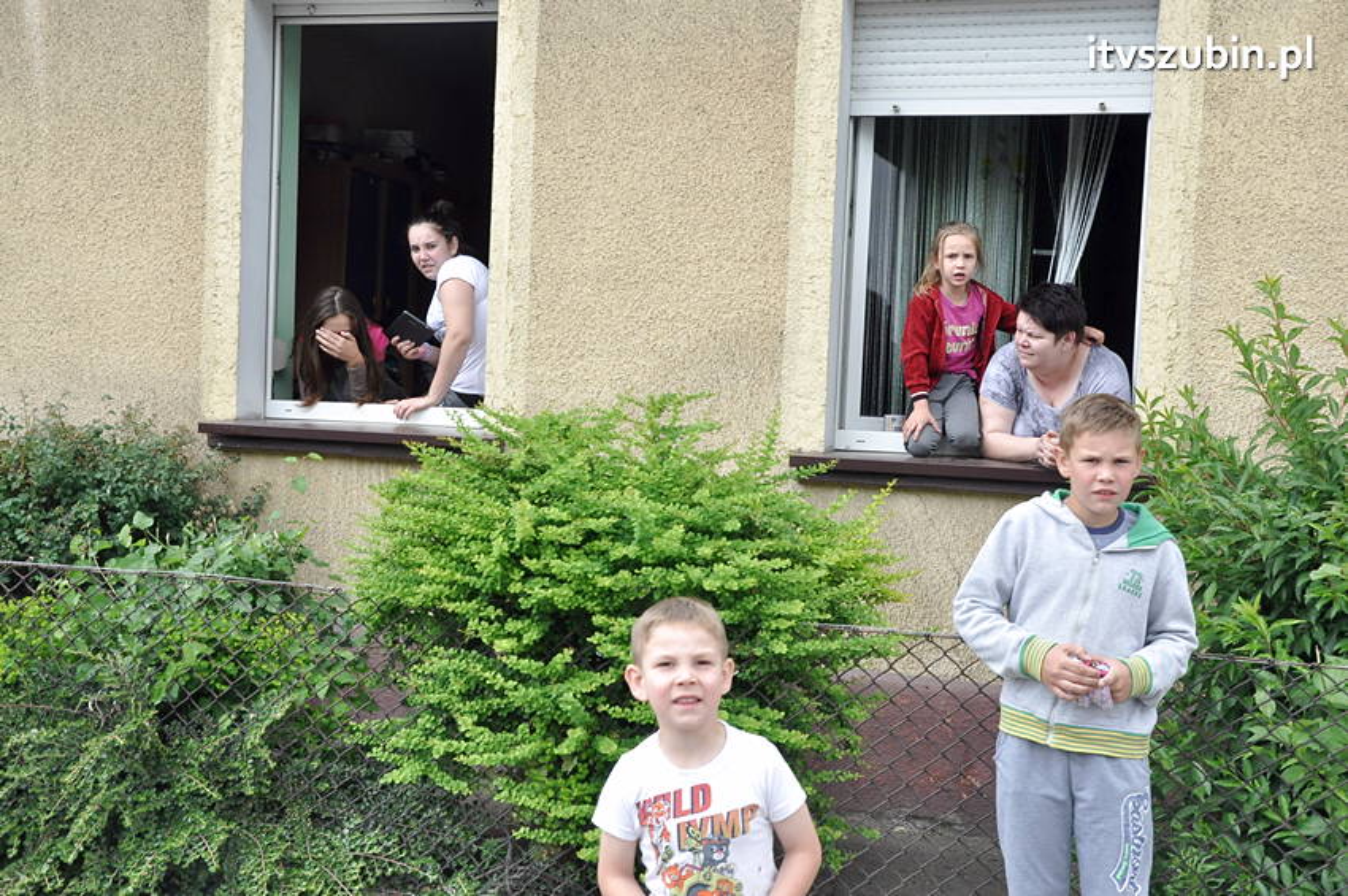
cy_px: 448
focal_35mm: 39
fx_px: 1459
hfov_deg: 49.6
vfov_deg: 34.1
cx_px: 674
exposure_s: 1/400
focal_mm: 26
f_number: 10
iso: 1250
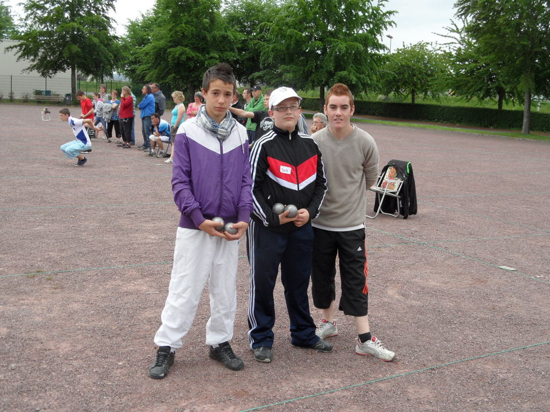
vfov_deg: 36.0
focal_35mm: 40
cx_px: 275
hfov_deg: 46.8
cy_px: 206
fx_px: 636
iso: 80
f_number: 3.6
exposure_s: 1/180
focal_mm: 6.5
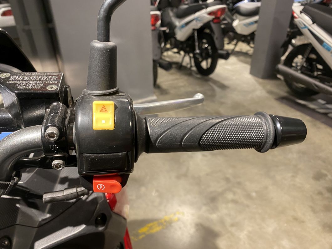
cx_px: 166
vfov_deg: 53.1
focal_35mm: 26
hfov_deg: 67.3
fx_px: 249
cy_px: 124
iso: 160
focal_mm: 4.25
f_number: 1.8
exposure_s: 1/50
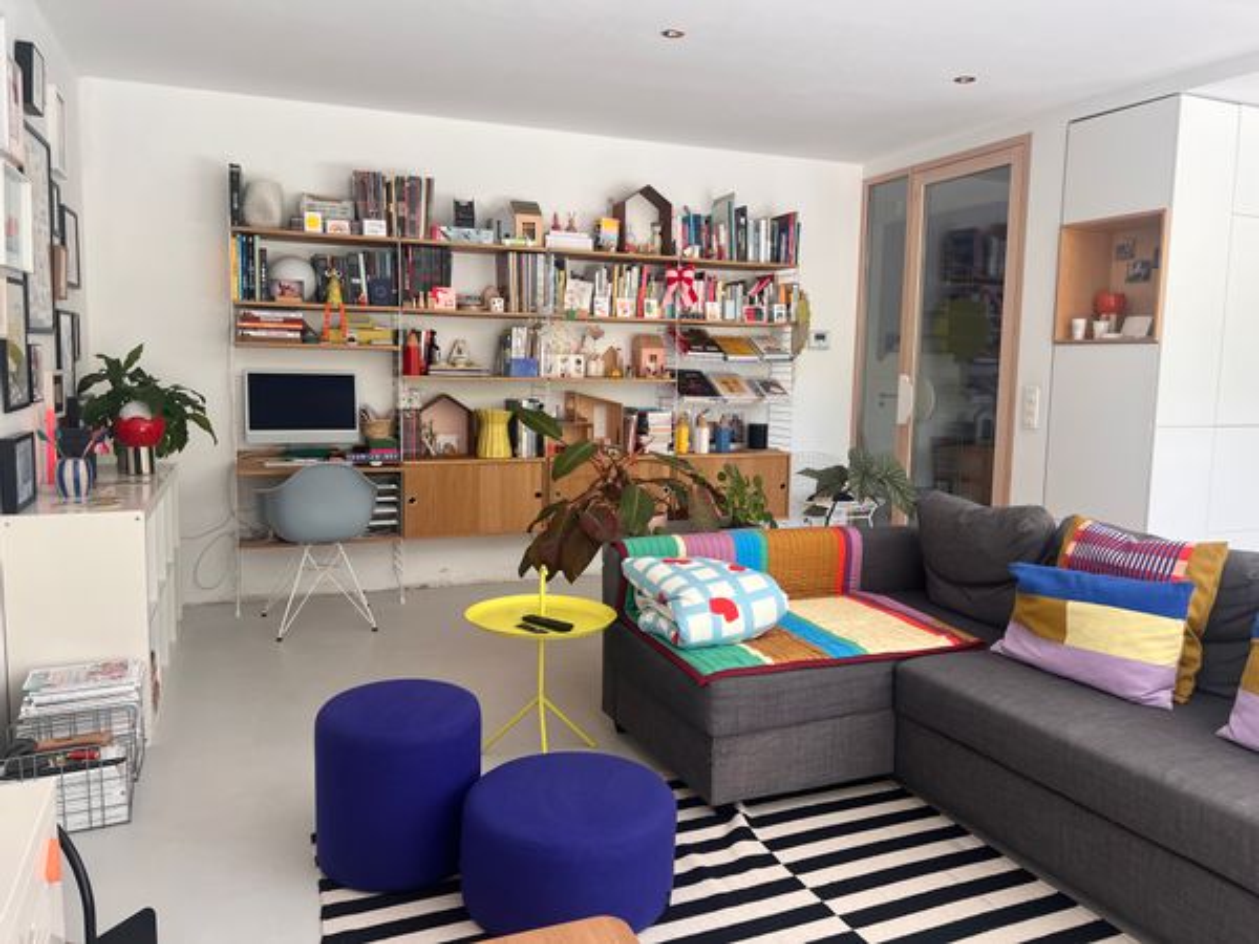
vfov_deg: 53.1
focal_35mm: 26
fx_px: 946
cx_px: 630
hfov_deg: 67.3
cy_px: 472
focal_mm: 5.7
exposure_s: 1/121
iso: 64
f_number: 1.5
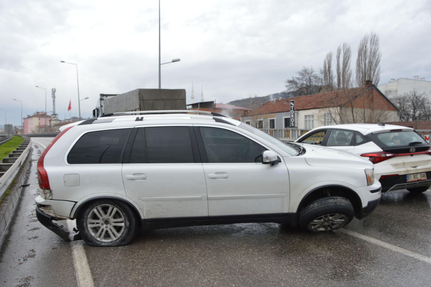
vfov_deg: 40.0
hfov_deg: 57.2
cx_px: 216
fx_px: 395
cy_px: 144
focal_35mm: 33
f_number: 7.1
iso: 100
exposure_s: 1/200
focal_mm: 22
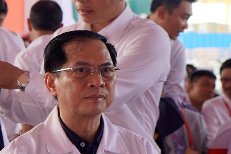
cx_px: -52
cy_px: 93
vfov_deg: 6.4
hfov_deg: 9.4
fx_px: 1379
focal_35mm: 215
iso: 125
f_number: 4
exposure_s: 1/160
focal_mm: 47
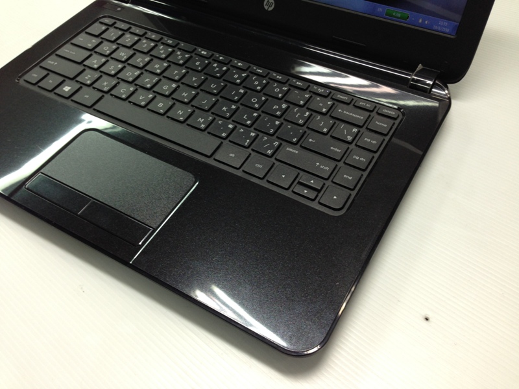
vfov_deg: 42.9
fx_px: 495
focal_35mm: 33
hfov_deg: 55.4
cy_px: 194
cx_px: 260
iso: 64
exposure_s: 1/20
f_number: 2.4
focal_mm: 4.12
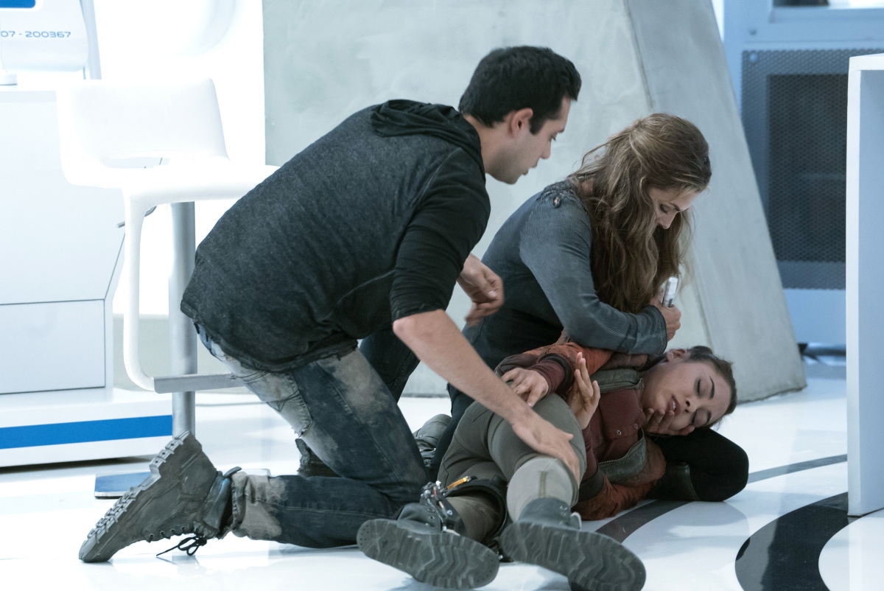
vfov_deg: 7.4
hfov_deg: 11.0
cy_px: 296
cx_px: 442
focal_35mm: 186
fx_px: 4570
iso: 6400
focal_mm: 186
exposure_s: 1/125
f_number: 6.3
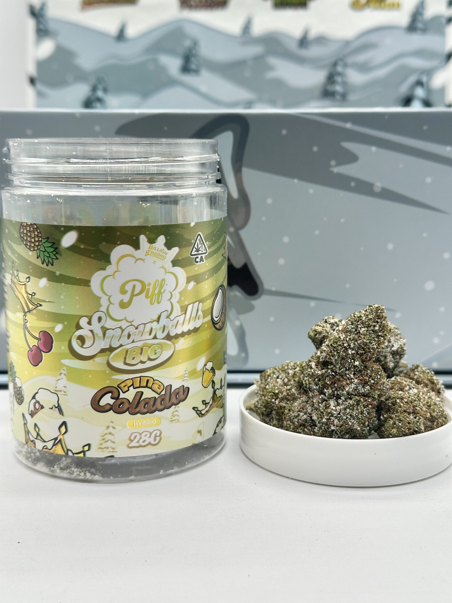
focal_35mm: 48
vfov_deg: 39.7
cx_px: 226
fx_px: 836
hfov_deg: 30.3
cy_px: 302
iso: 64
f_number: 1.78
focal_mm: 6.86
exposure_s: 1/384
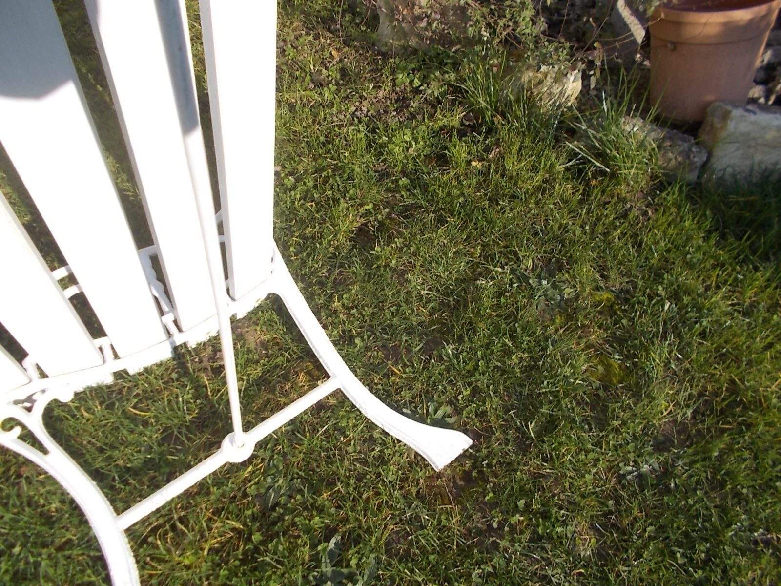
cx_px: 390
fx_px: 587
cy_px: 293
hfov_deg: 67.3
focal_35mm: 26
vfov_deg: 53.1
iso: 80
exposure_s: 1/100
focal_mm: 4.6
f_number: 8
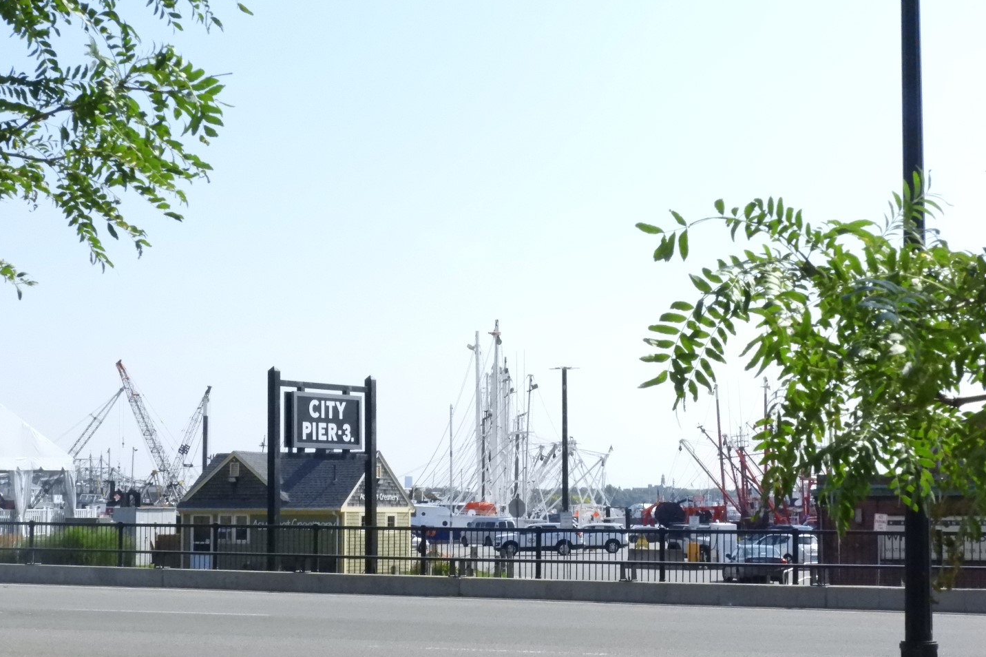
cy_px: 354
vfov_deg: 20.0
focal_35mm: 68
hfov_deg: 29.7
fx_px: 1862
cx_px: 491
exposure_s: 1/3200
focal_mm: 11.6
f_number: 7.6
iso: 1600
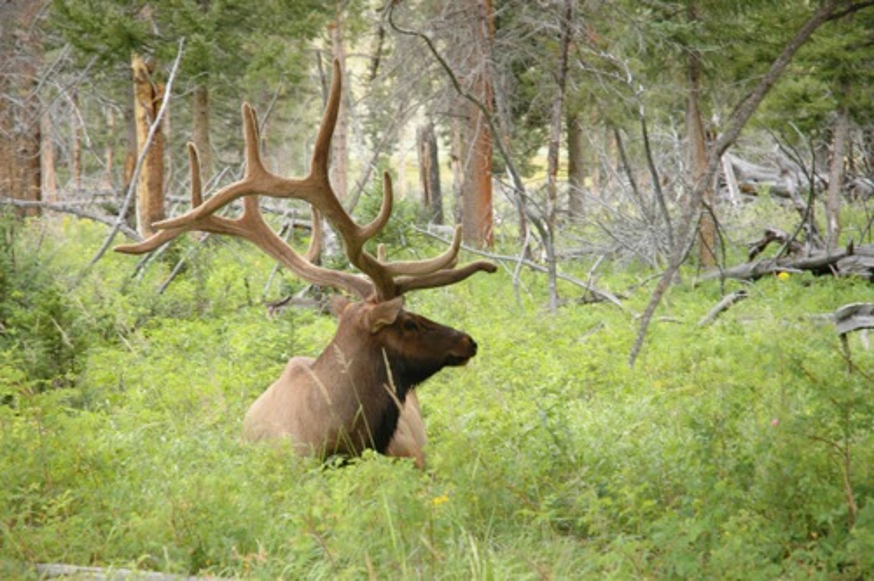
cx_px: 437
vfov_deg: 13.0
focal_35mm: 105
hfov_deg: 19.5
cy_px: 290
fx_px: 2546
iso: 200
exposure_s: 1/40
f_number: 4.5
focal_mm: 70
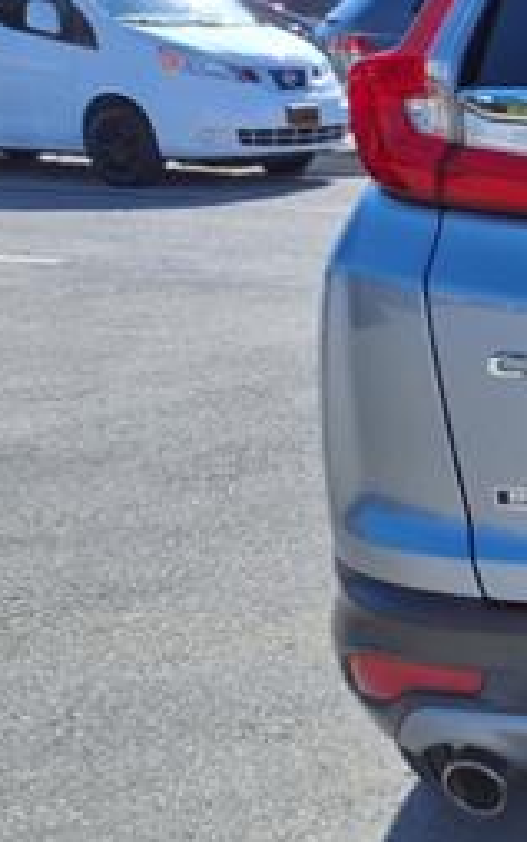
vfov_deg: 28.5
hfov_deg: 15.3
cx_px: 984
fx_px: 1653
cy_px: 345
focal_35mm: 72
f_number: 1.9
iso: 40
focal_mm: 3.58
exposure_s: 1/1667
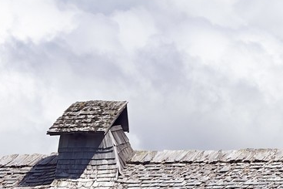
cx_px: 548
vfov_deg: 3.6
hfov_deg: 5.4
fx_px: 2939
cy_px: 353
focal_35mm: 374
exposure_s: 1/250
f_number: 13
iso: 200
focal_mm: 86
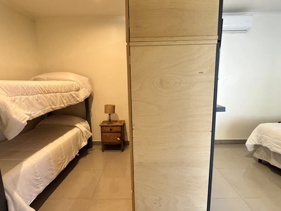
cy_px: 106
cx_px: 140
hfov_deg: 102.1
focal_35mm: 14
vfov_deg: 85.7
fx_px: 114
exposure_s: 1/50
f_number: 2.2
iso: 400
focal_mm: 2.22
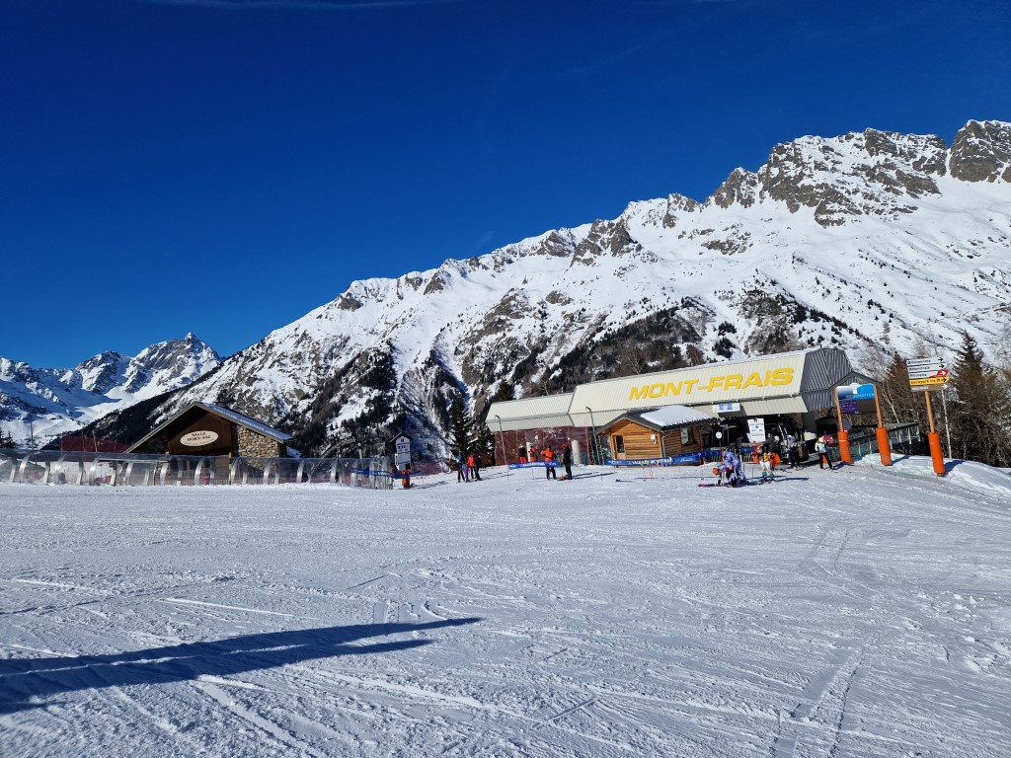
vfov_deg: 58.9
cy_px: 379
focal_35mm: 23
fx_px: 672
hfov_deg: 73.9
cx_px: 506
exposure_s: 1/5168
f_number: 1.8
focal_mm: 5.4
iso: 50
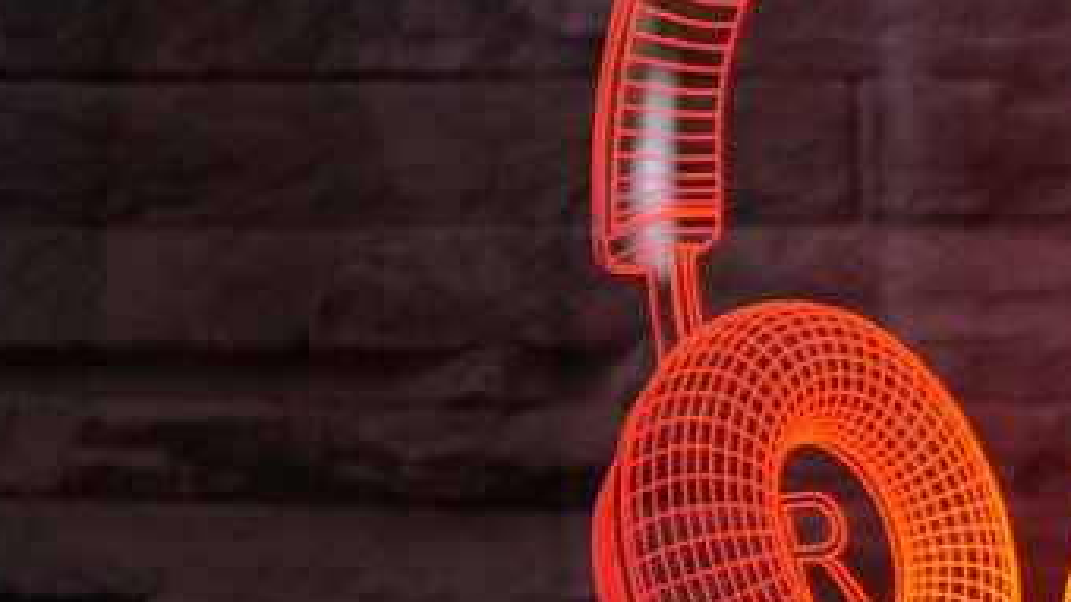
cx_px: 1049
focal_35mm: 114
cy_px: 351
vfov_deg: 10.6
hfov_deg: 18.3
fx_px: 3236
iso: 400
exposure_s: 1/6
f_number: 4.5
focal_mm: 26
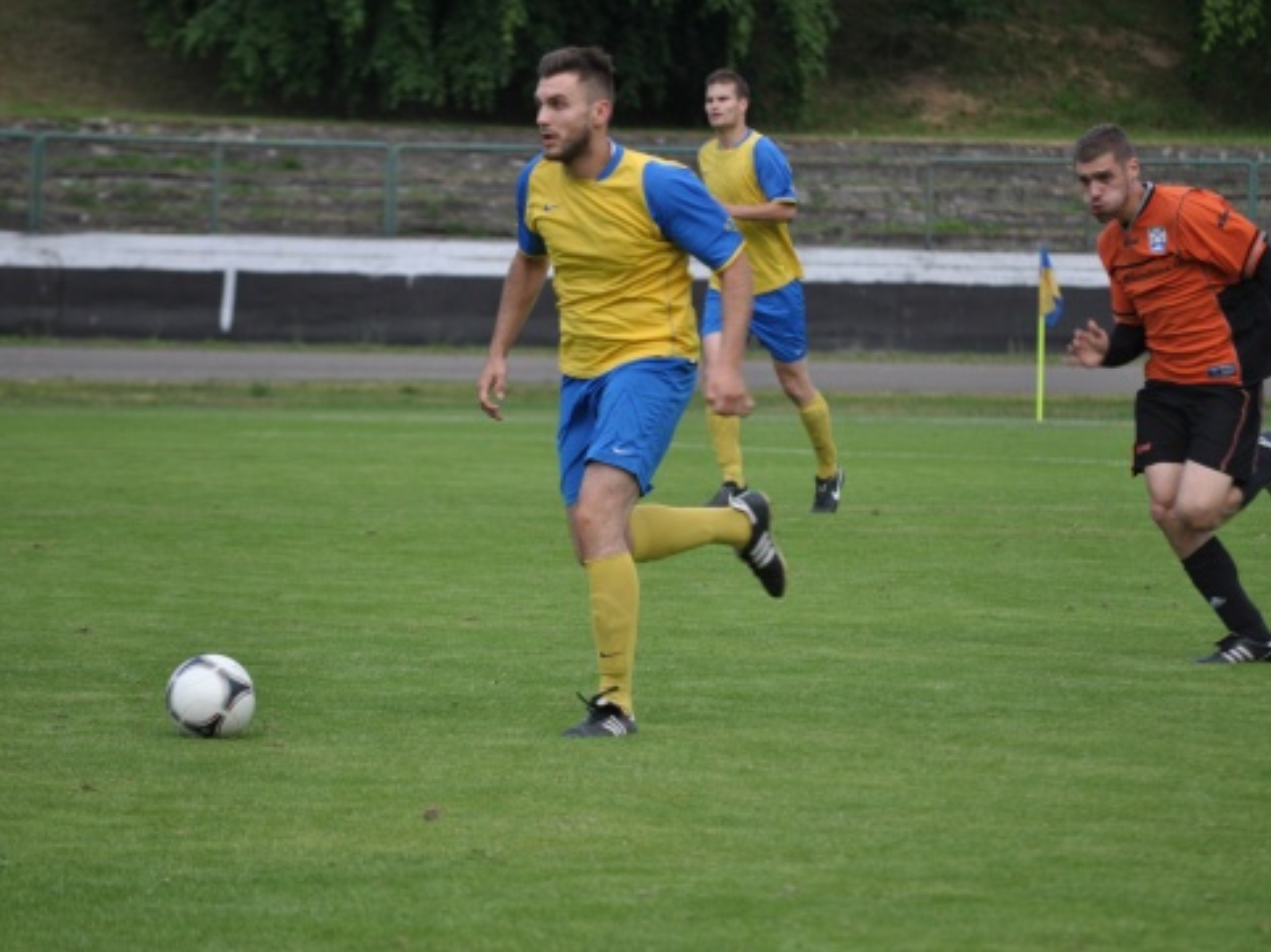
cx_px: 647
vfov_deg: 5.5
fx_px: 9931
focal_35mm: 271
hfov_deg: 7.3
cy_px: 475
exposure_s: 1/400
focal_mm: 165
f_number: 5.6
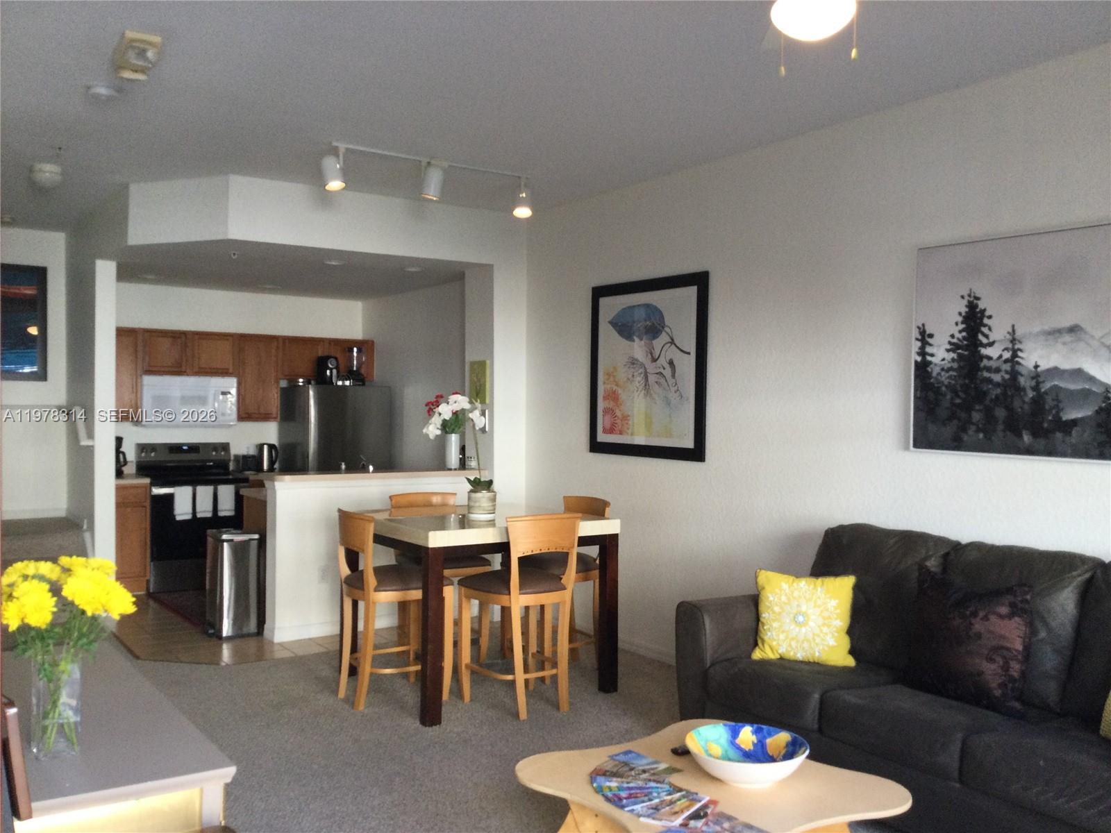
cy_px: 416
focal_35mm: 31
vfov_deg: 45.4
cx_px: 556
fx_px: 995
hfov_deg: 58.4
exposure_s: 1/30
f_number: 2.4
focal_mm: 3.3
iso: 32
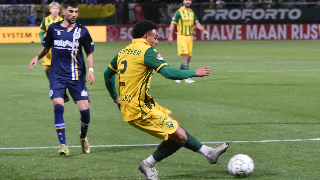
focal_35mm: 134
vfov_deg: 9.1
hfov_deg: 16.0
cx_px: 152
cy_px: 78
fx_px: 1137
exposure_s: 1/500
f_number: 2.8
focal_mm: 80
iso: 2500
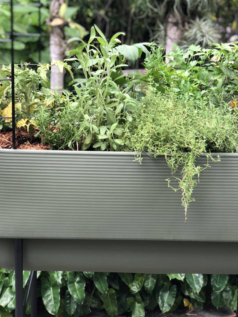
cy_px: 124
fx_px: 669
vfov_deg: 26.6
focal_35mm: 73
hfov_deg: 20.1
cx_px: 92
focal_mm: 6
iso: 25
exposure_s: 1/60
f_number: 2.4
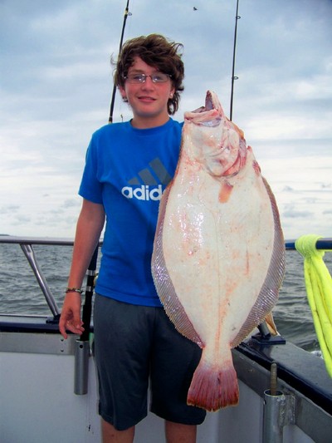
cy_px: 222
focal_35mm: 36
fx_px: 460
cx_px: 166
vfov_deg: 51.3
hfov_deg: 39.7
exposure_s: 1/640
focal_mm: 5.85
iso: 64
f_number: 2.8
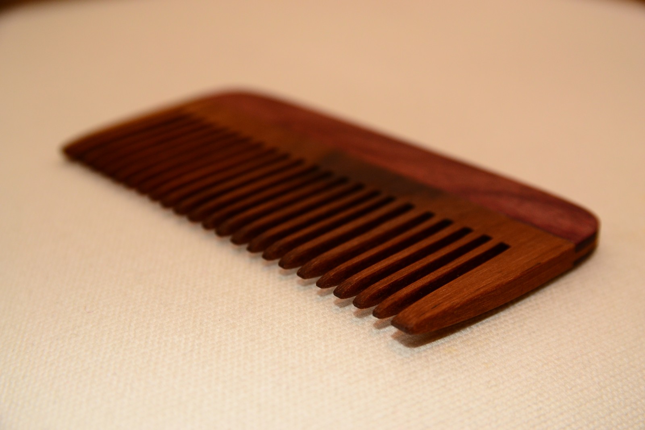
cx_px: 322
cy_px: 215
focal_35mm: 66
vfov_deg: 20.6
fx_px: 1183
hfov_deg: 30.5
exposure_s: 1/60
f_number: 4
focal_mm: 44
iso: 400
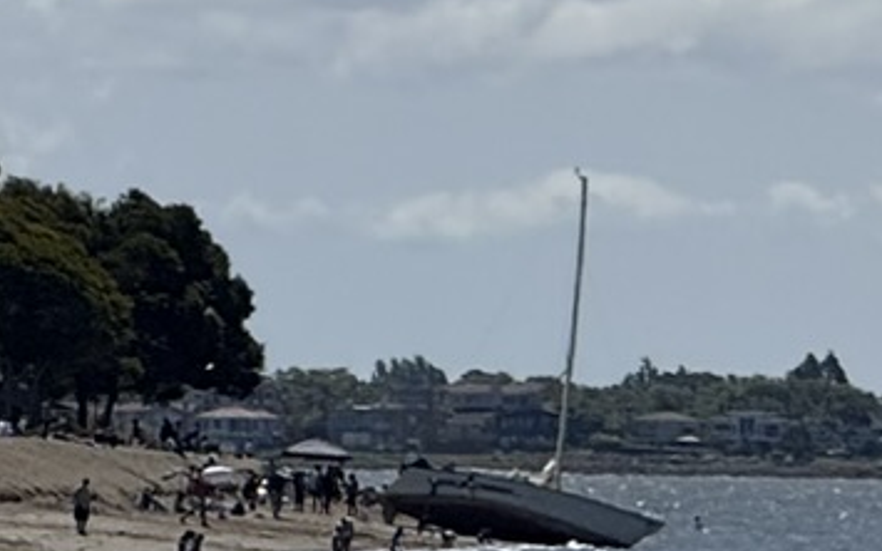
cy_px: 17
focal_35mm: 733
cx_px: -283
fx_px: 17622
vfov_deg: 1.8
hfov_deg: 2.9
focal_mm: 15.66
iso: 40
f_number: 2.8
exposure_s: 1/3344
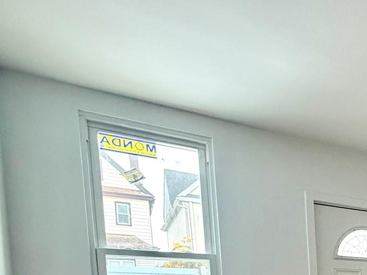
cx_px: 455
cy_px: 338
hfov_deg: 35.3
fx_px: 424
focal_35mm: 40
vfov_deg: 30.1
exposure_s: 1/120
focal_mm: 2.22
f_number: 2.2
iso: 250
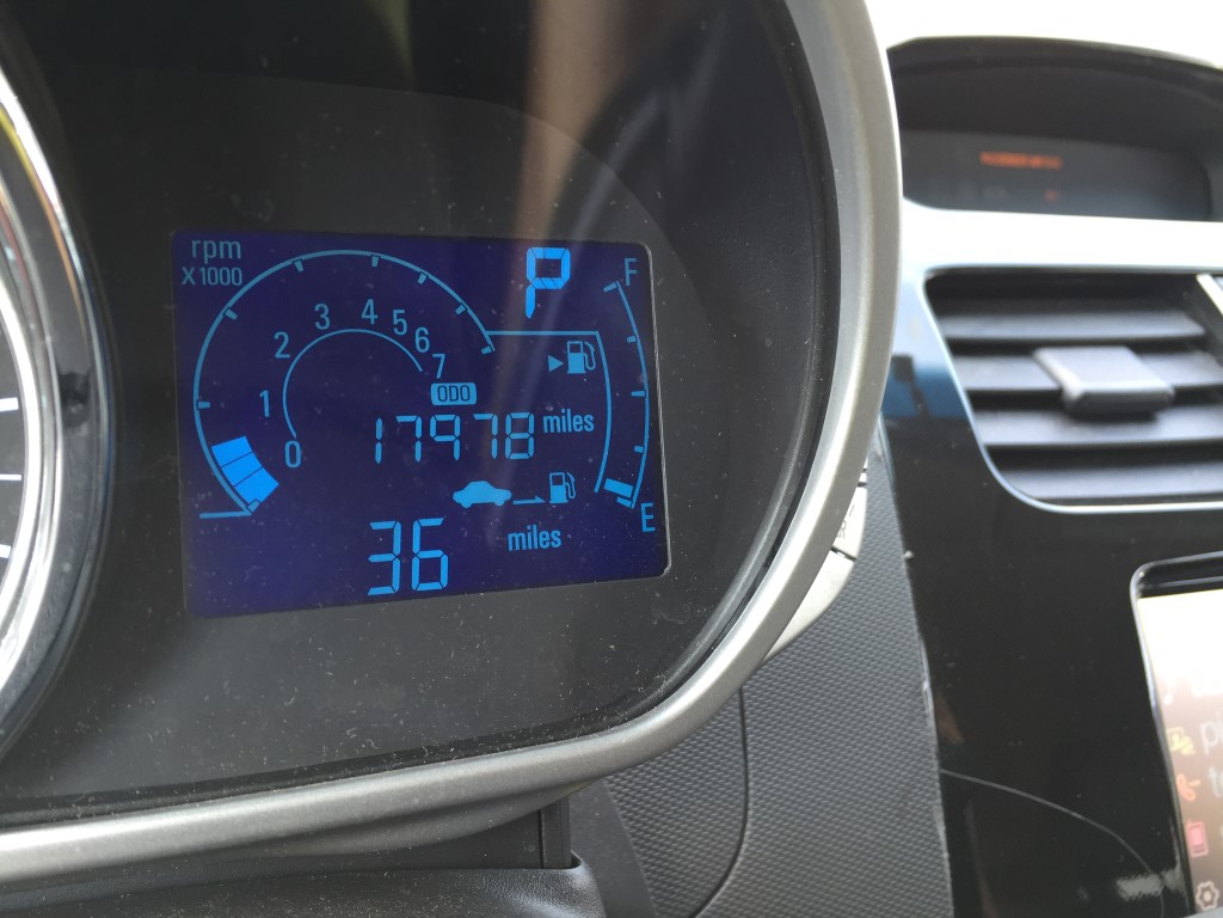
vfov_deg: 48.2
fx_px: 1025
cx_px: 612
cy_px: 459
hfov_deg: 61.7
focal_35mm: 29
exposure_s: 1/40
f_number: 2.2
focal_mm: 4.15
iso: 32
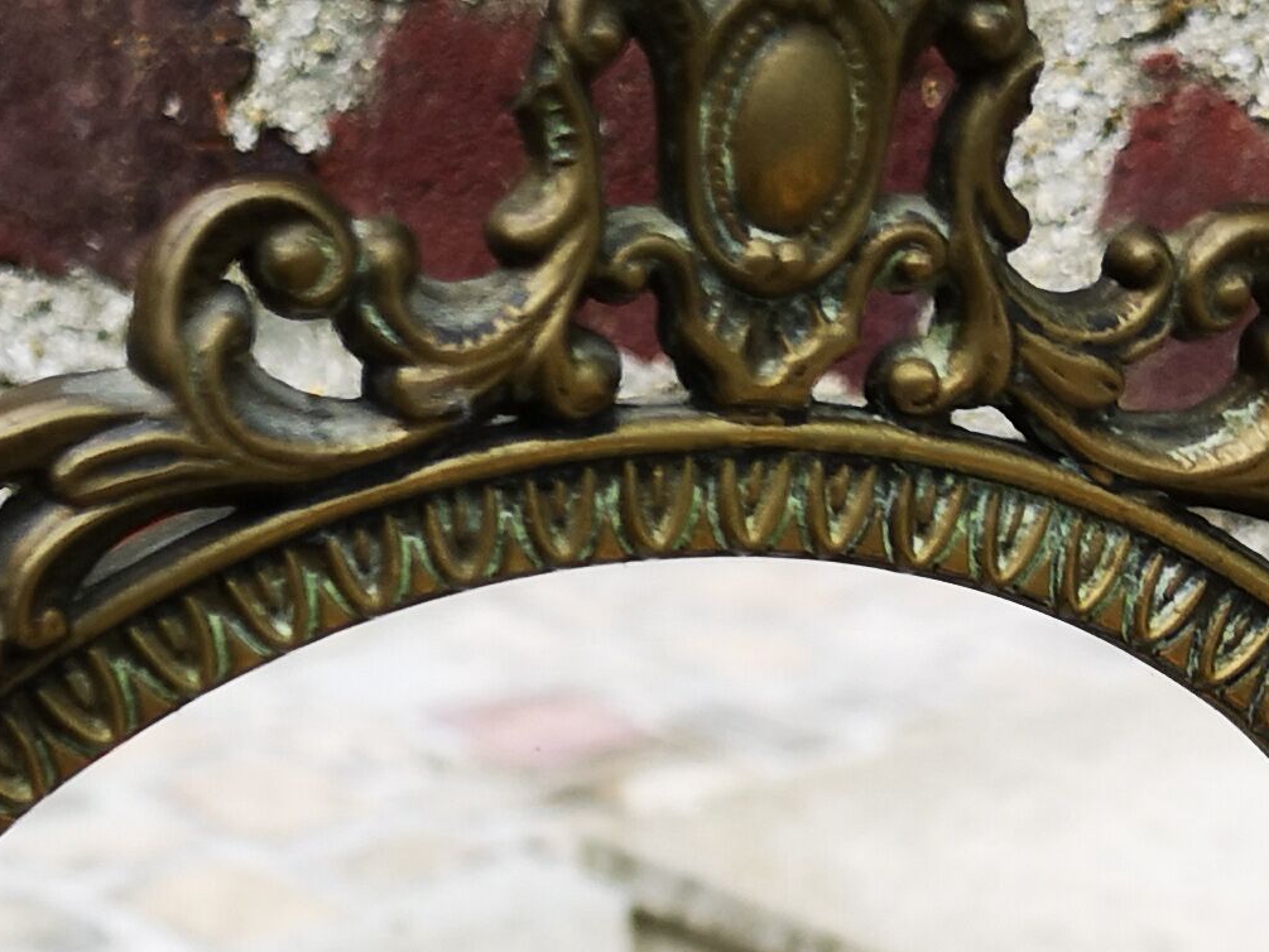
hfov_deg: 20.0
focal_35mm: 98
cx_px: 571
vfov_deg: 14.1
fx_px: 3593
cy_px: 1444
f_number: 1.8
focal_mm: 5.58
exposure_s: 1/100
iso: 50
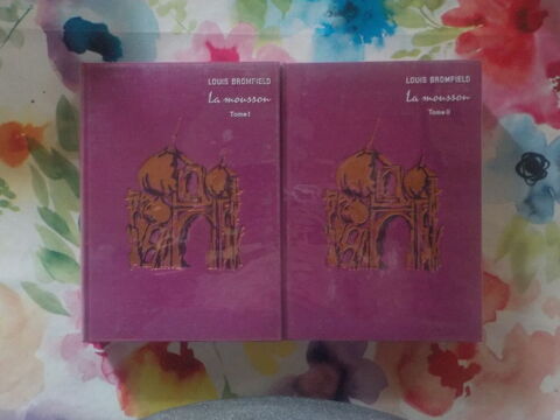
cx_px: 280
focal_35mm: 30
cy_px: 210
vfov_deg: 46.8
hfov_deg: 60.0
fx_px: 485
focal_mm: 4.1
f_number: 3.3
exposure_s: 1/13
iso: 800
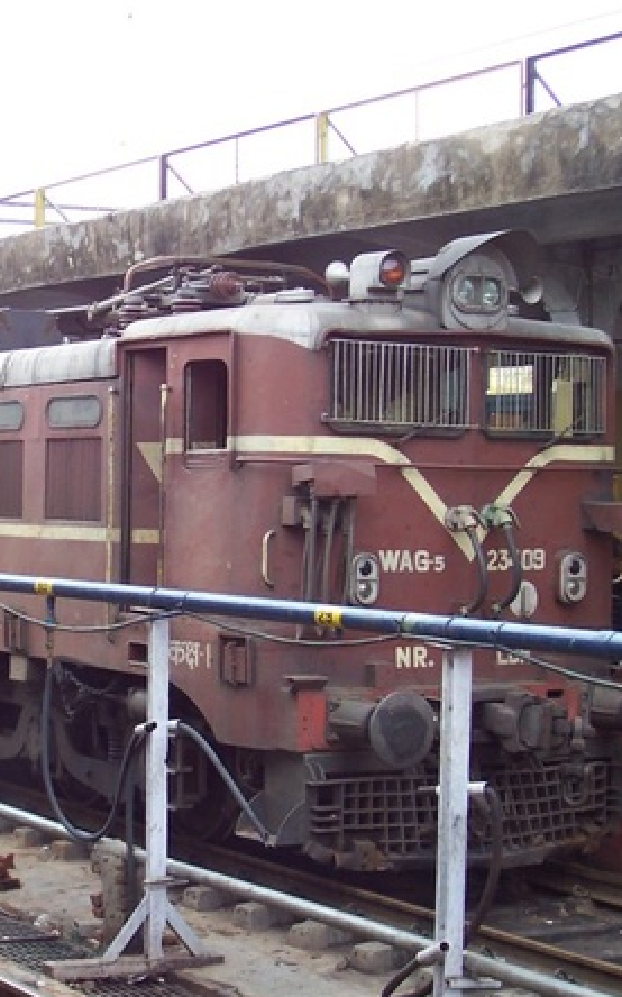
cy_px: 521
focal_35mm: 81
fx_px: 2200
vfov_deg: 25.5
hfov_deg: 15.9
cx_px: 34
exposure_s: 1/90
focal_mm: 8.6
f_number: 3.4
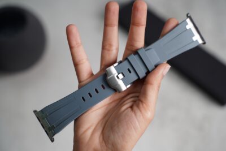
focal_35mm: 75
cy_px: 76
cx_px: 113
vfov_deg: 18.2
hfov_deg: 27.0
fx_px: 471
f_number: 4
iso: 640
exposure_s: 1/80
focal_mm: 75
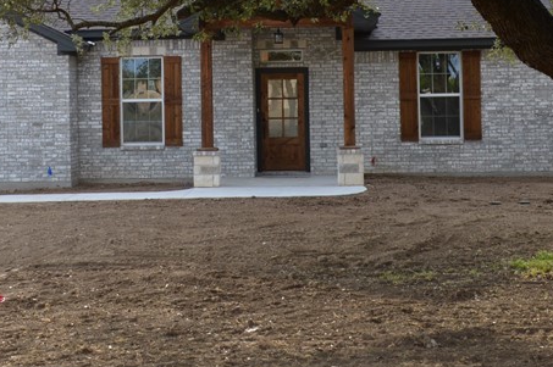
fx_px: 1105
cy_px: 61
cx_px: 217
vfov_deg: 18.7
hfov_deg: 28.0
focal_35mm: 72
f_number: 8
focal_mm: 20
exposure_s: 1/125
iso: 140
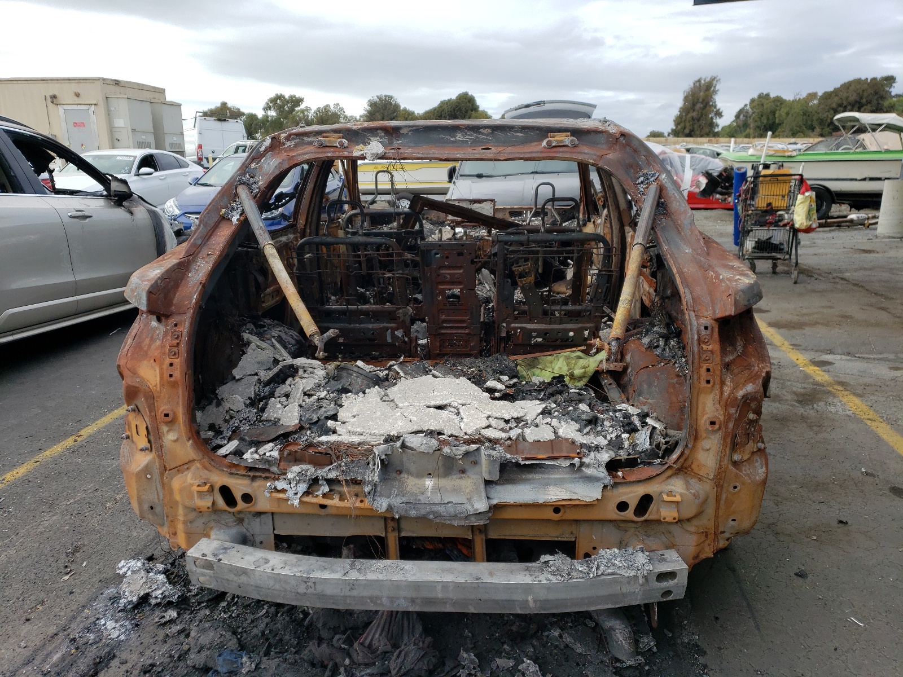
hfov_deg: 67.3
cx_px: 452
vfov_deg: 53.1
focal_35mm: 26
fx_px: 678
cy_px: 338
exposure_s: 1/1111
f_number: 1.5
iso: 50
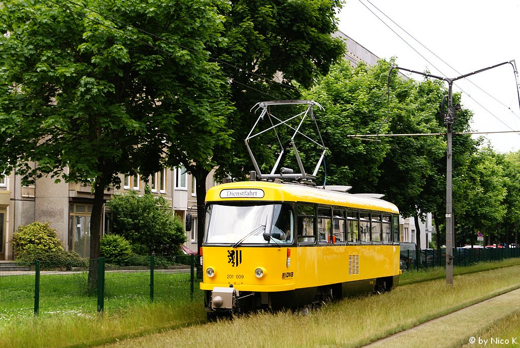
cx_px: 260
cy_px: 174
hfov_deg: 24.6
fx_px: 1193
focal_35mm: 82
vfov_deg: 16.6
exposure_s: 1/320
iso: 400
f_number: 9
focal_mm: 55
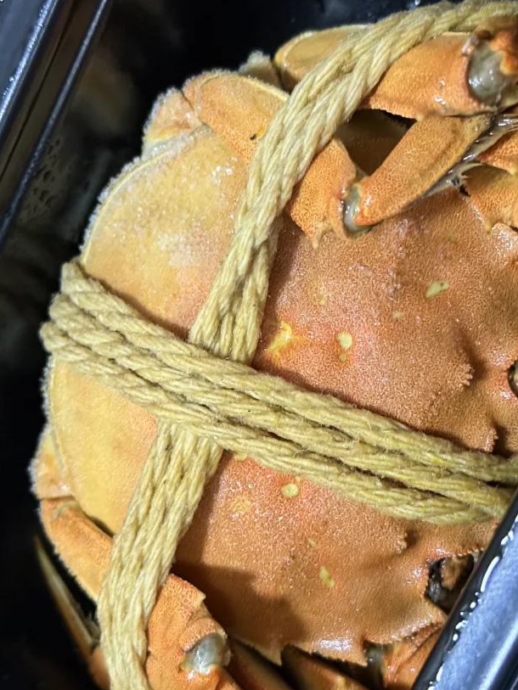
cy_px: 385
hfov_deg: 17.4
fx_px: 1695
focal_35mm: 85
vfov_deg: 23.0
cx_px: 307
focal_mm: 6.76
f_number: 1.78
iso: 500
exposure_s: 1/27
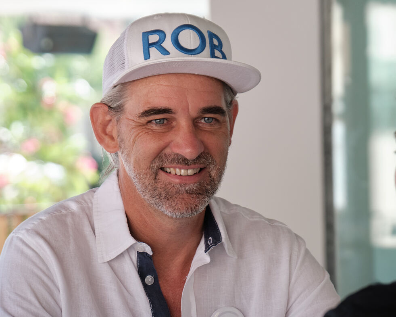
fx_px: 2696
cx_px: 194
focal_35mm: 230
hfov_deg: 8.4
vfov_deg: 6.7
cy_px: 158
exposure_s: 1/250
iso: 800
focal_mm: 135
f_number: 6.4
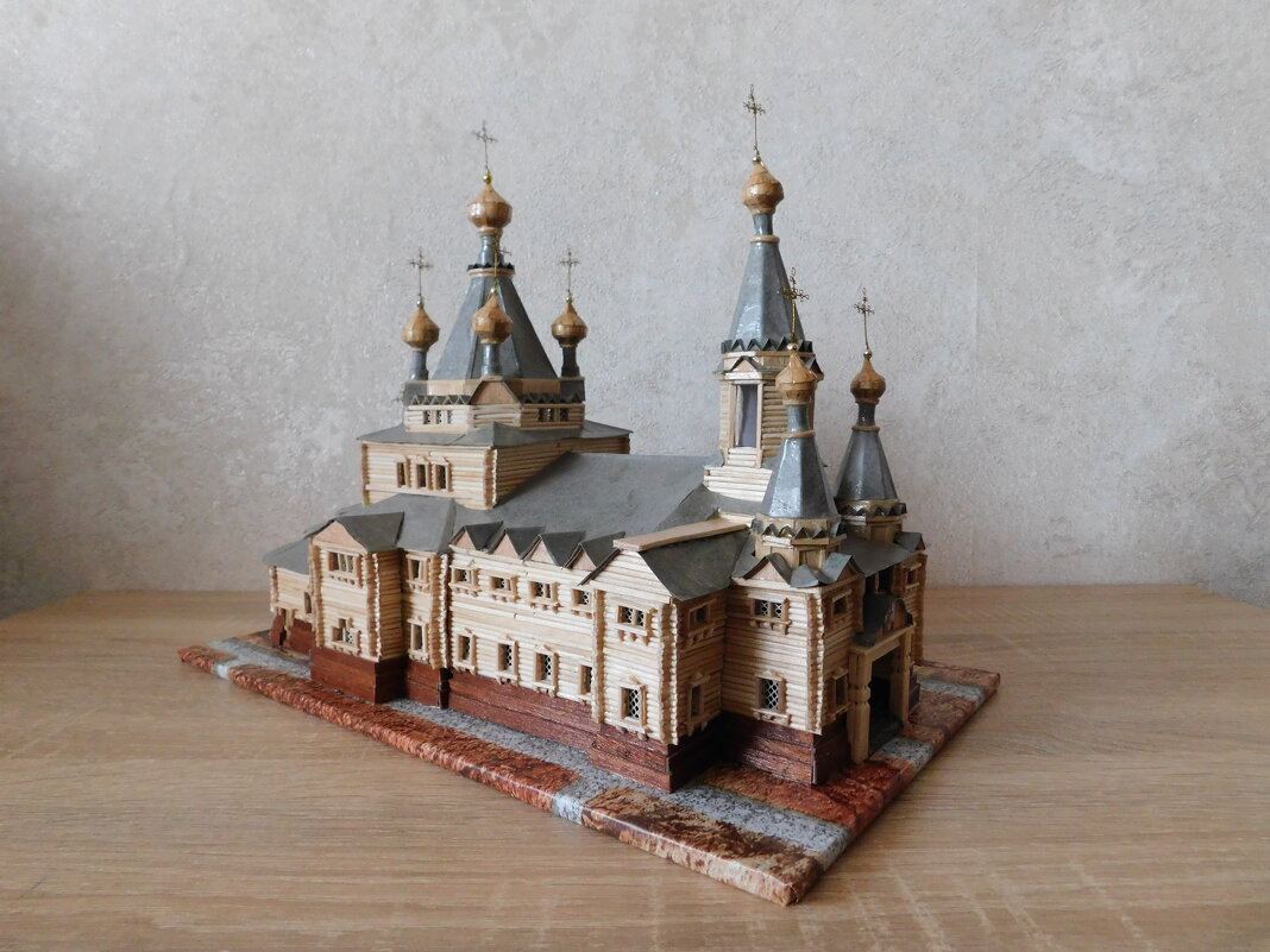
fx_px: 844
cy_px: 476
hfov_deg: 73.9
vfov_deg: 58.9
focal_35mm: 23
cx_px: 635
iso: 400
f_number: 3
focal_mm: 4
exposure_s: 1/13
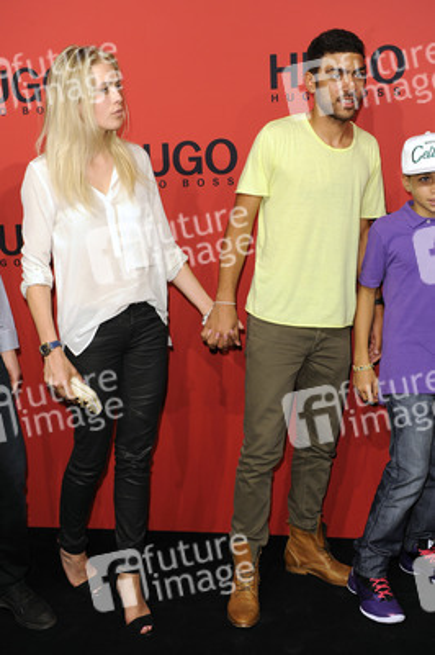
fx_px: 944
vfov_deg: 38.2
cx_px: 218
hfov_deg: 25.9
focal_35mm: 52
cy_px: 328
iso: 800
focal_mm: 52
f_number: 5.6
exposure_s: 1/160
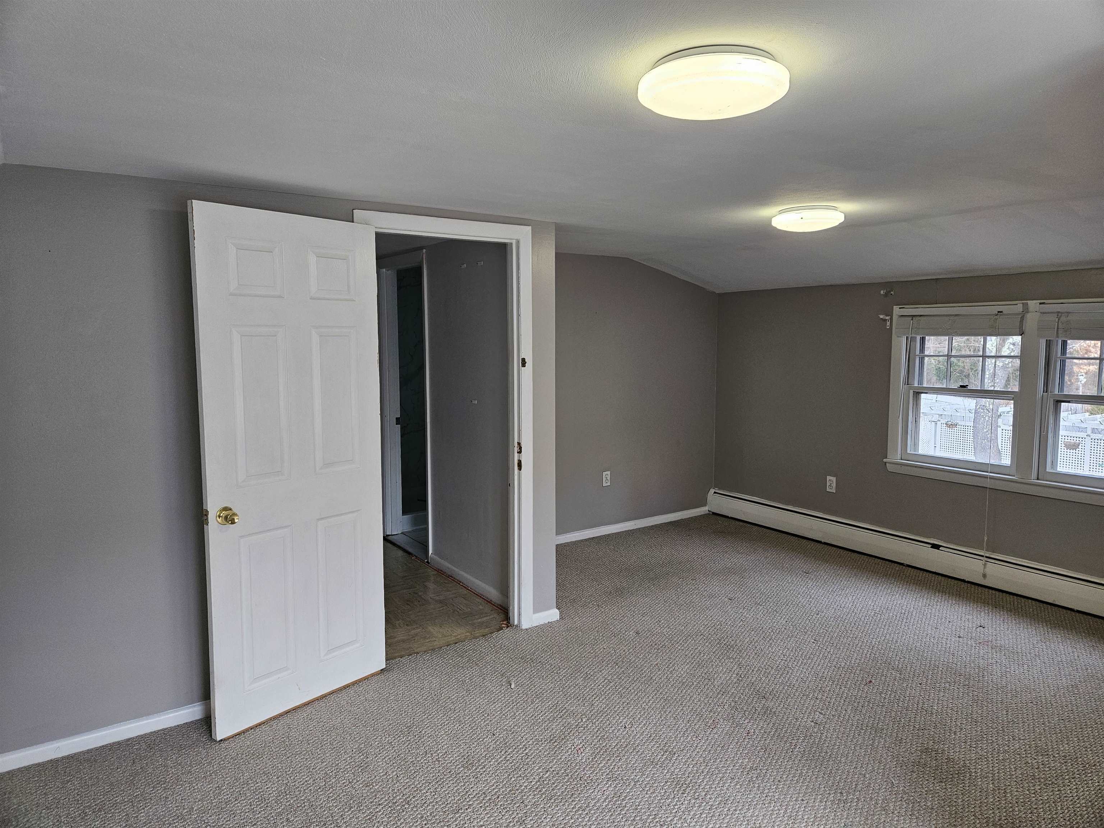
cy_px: 414
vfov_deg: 58.9
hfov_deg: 73.9
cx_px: 552
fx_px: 734
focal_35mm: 23
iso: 100
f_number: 1.8
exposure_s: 1/120
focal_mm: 5.4
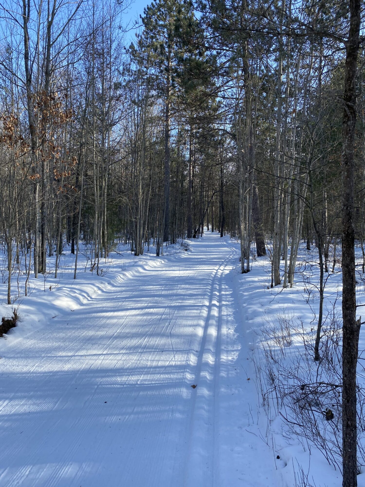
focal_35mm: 26
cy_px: 244
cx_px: 182
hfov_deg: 53.1
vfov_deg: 67.3
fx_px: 366
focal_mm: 4.25
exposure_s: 1/1007
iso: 32
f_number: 1.8
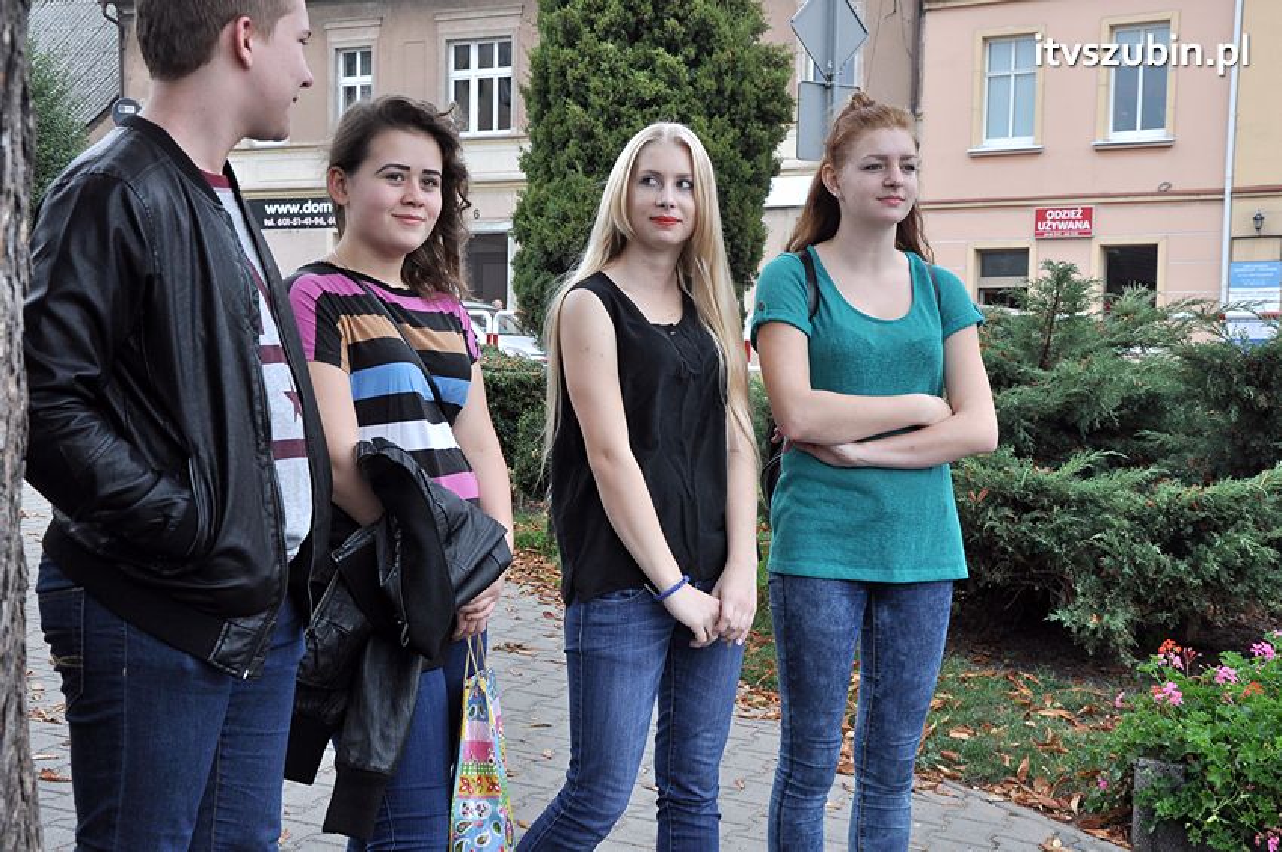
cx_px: 641
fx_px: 1868
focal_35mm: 52
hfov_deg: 37.9
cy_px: 426
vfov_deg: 25.7
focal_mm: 35
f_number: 8
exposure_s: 1/250
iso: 500
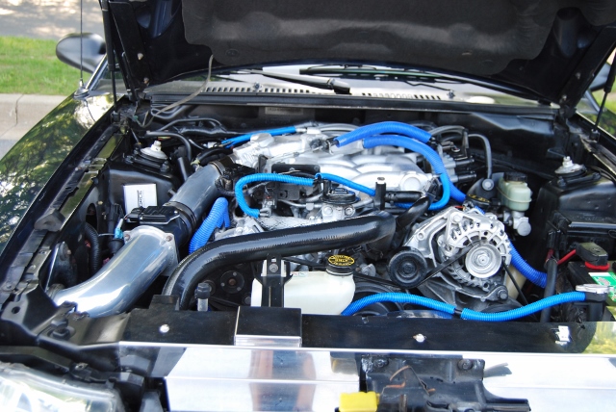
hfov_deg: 43.6
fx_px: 771
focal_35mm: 45
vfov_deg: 29.9
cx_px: 308
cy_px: 206
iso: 200
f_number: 4.2
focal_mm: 30
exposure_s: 1/60
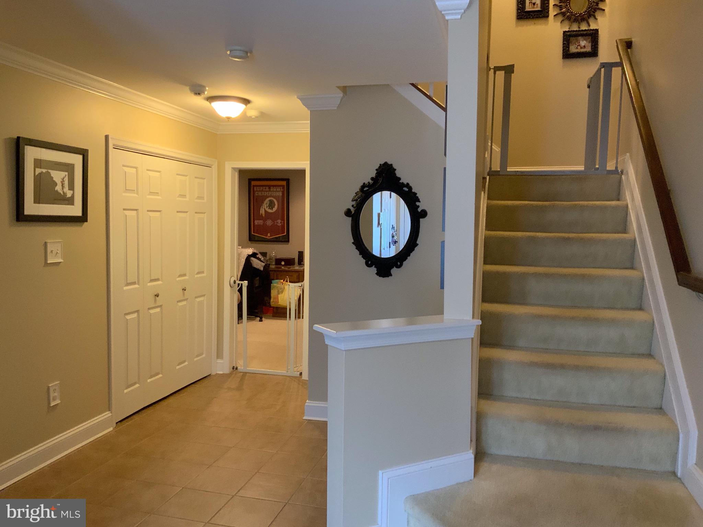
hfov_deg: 61.7
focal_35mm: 29
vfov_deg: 48.2
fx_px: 589
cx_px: 352
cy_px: 264
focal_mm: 3
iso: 250
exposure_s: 1/60
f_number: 1.8
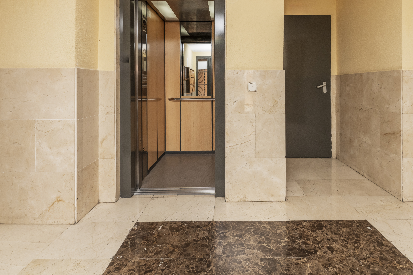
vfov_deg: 60.1
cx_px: 223
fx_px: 229
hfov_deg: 83.8
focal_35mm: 20
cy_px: 86
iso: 400
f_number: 9
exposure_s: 1/160
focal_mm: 14
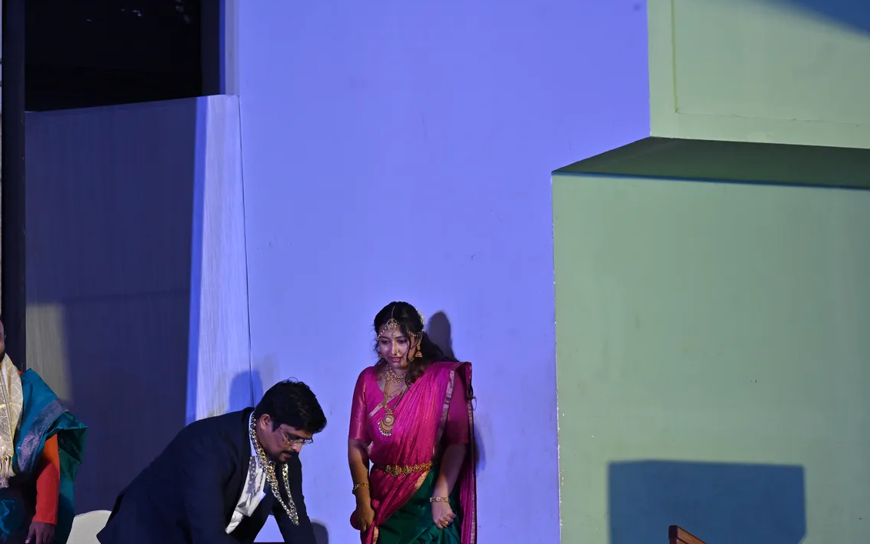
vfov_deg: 13.3
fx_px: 2324
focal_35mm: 98
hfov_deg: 21.2
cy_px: 320
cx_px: 380
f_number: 5.6
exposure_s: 1/250
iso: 1250
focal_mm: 85
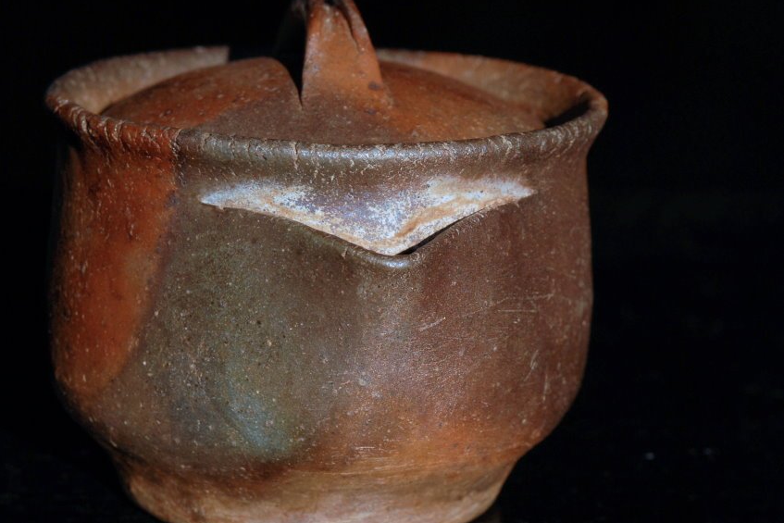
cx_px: 392
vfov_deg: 8.7
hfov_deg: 13.0
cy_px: 260
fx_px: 3452
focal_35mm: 159
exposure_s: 1/160
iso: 400
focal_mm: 105
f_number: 16
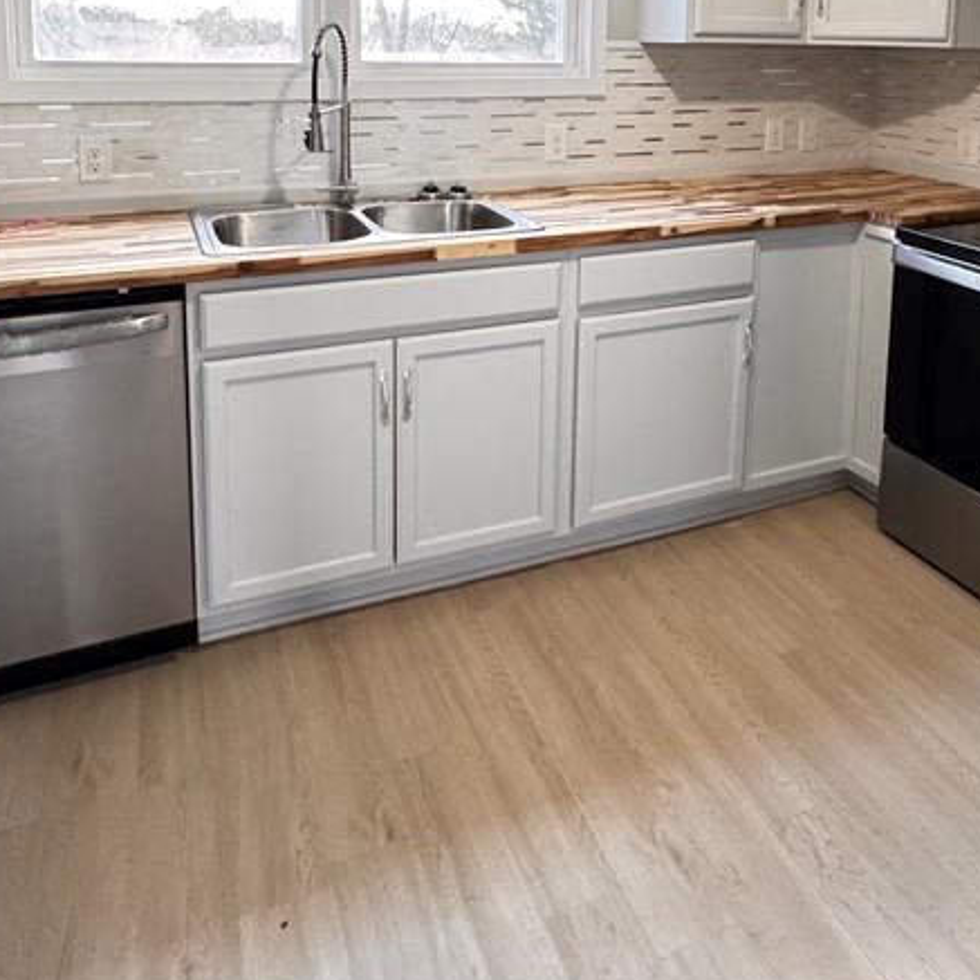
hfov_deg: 55.5
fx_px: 929
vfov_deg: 51.0
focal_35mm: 29
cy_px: 150
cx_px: 545
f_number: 2.2
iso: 640
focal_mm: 2.22
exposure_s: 1/60
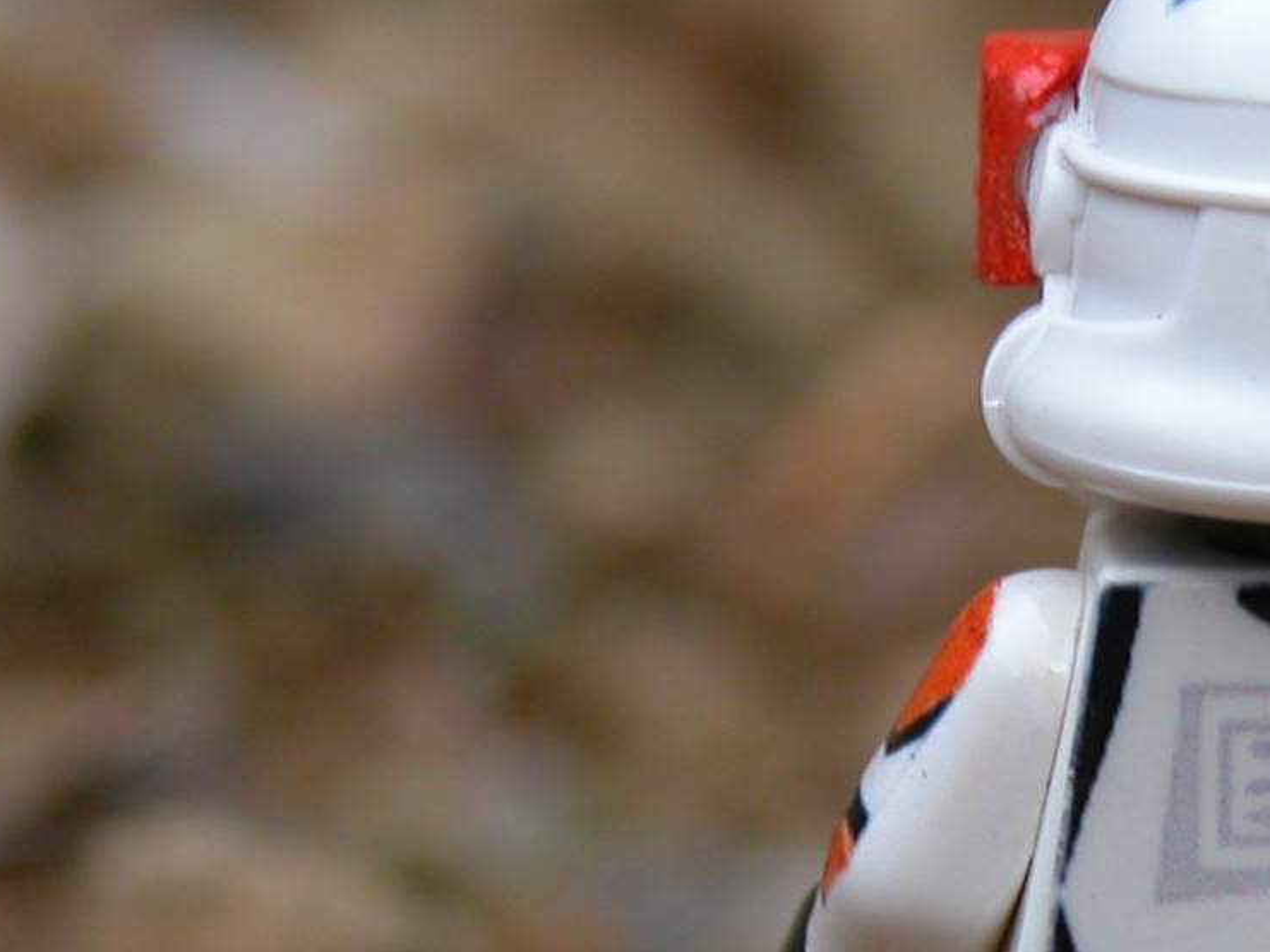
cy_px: 926
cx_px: 1297
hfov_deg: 4.6
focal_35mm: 432
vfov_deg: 3.4
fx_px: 15852
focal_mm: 31.9
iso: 100
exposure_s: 1/68.1
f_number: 3.8
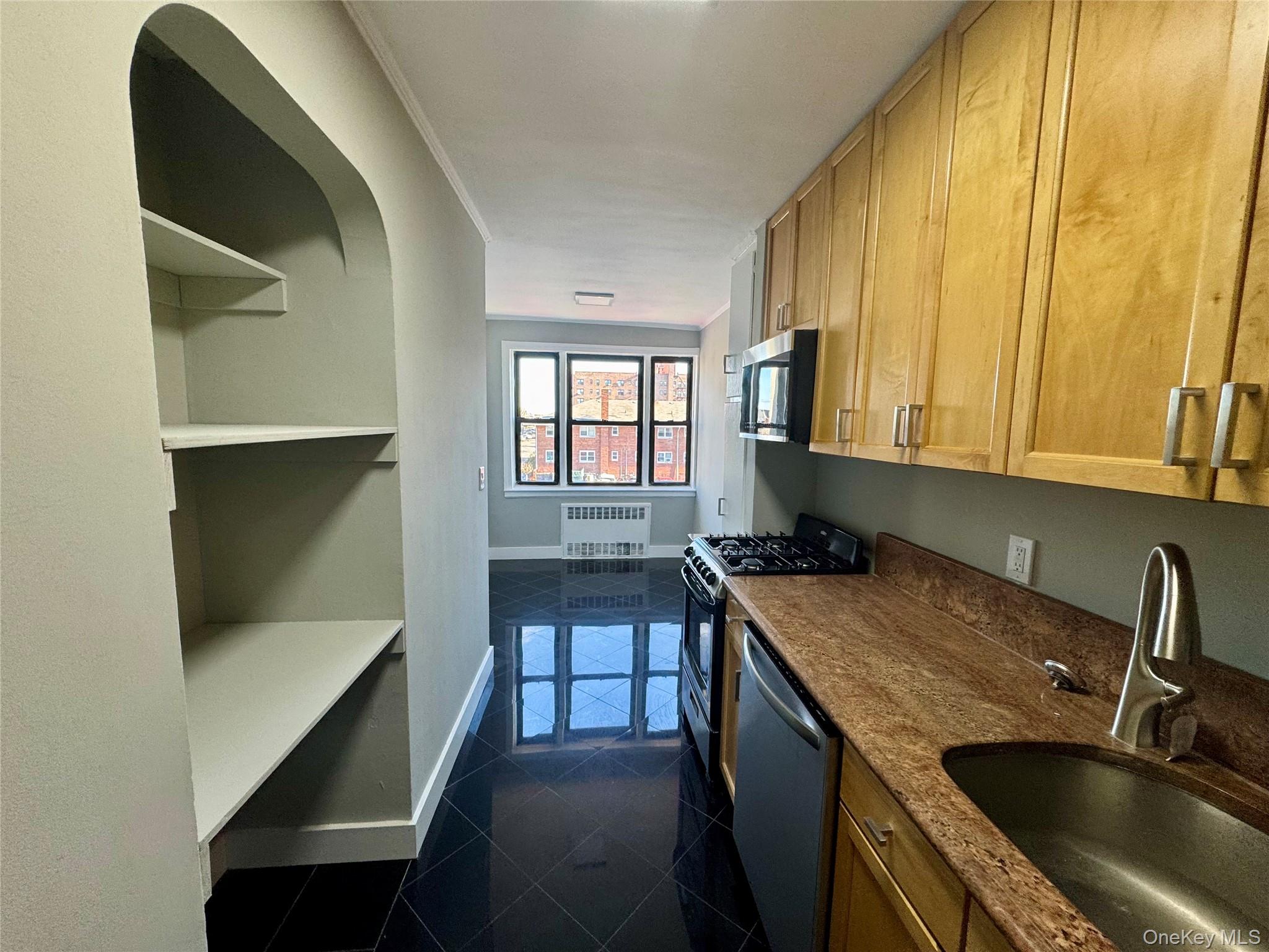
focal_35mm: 14
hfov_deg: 102.1
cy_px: 476
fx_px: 513
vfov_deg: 85.7
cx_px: 634
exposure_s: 1/120
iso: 125
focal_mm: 2.22
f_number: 2.2
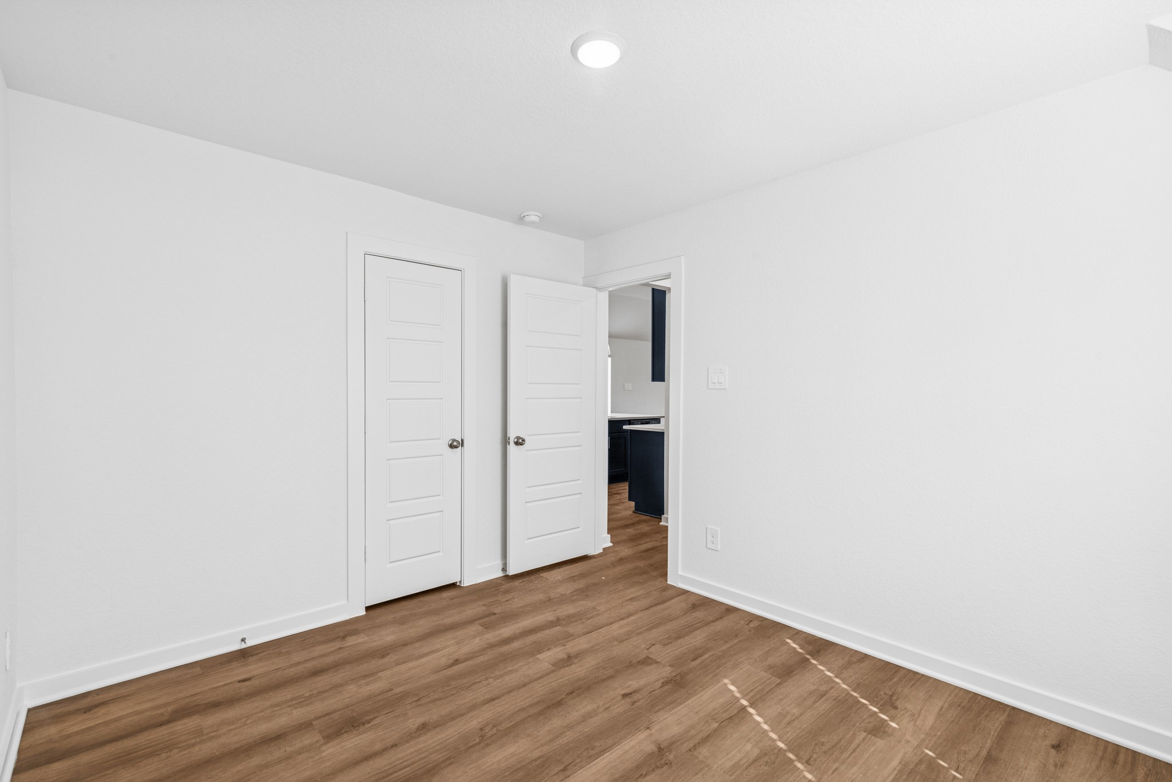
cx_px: 586
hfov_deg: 96.7
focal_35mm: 16
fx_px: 521
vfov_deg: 73.8
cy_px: 391
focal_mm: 16
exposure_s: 1/10
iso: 100
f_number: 9
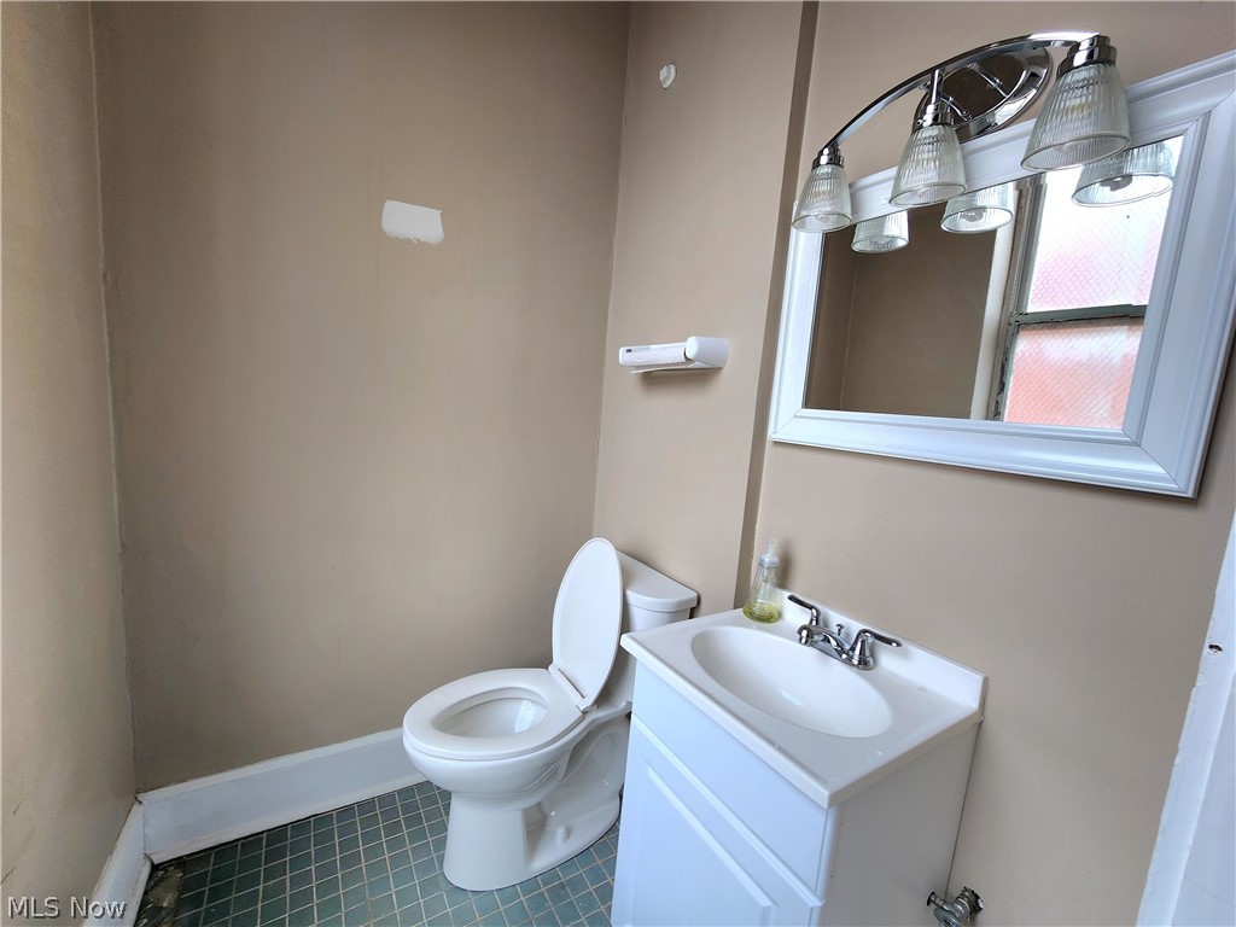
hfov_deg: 106.2
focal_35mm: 13
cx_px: 618
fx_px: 464
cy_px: 464
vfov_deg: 89.9
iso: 80
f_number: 2.2
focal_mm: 2.2
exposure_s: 1/60.2
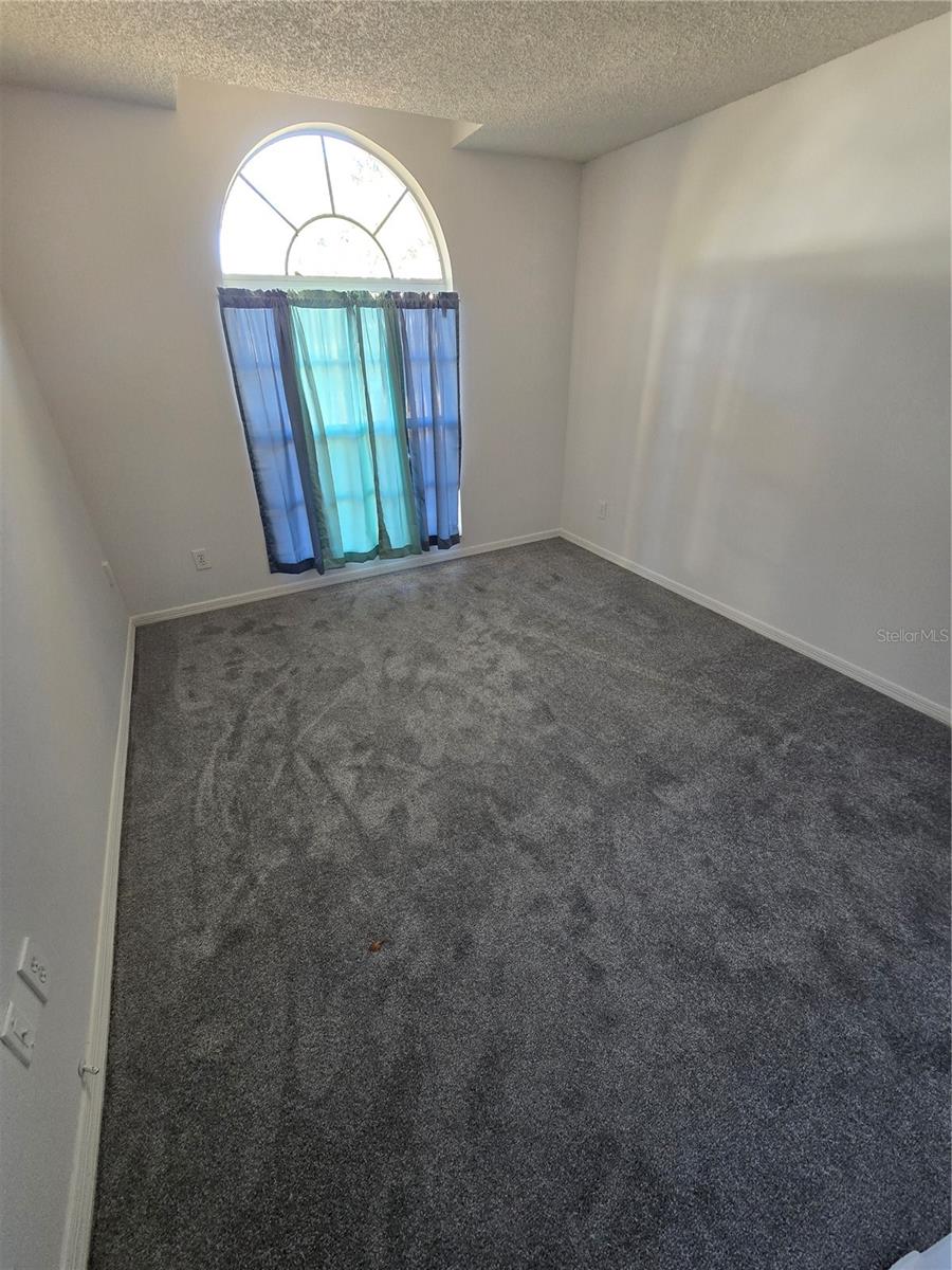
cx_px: 476
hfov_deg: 89.9
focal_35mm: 13
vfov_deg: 106.2
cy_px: 635
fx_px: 477
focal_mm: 2.2
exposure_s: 1/60
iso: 400
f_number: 2.2
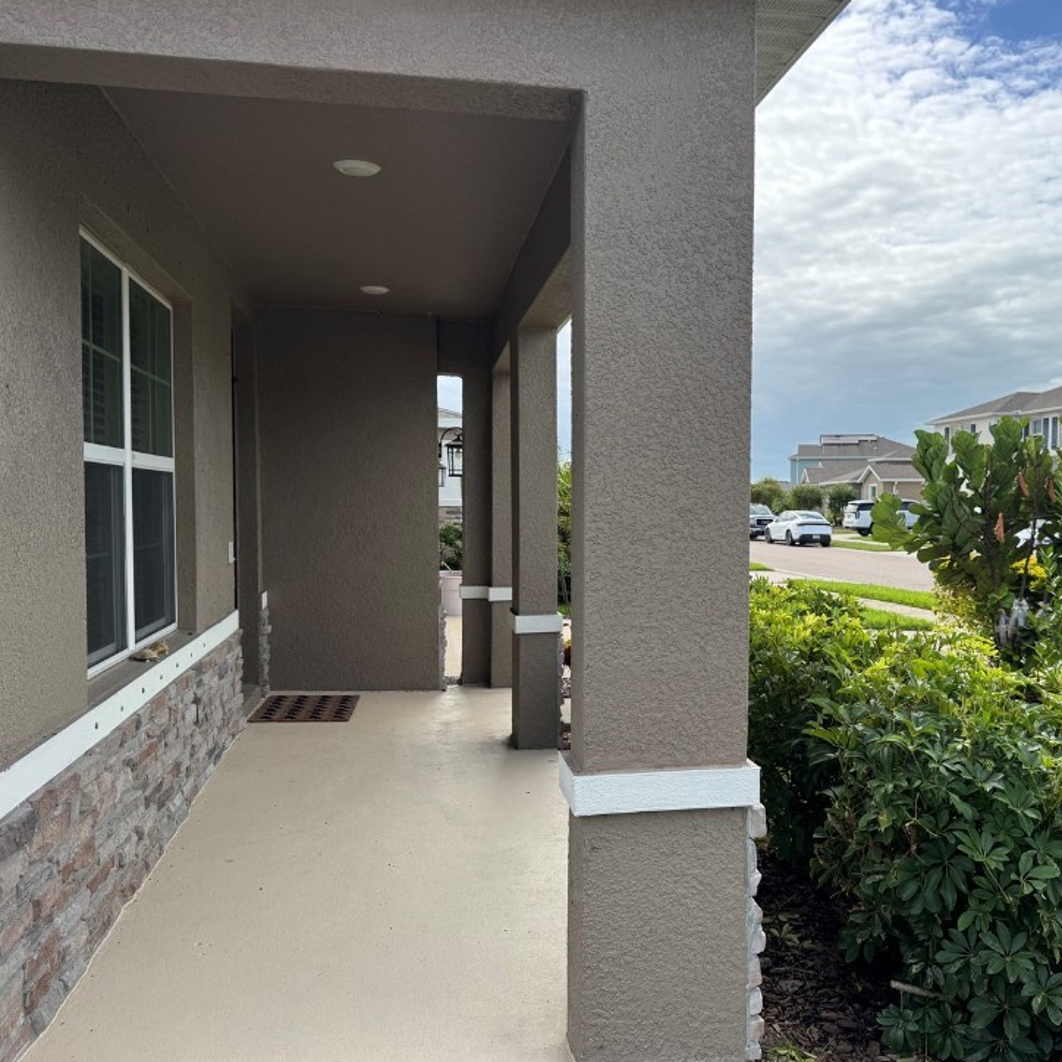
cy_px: 549
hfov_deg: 53.6
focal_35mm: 30
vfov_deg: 54.0
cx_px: 641
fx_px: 1041
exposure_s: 1/2331
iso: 80
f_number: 1.78
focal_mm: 6.76
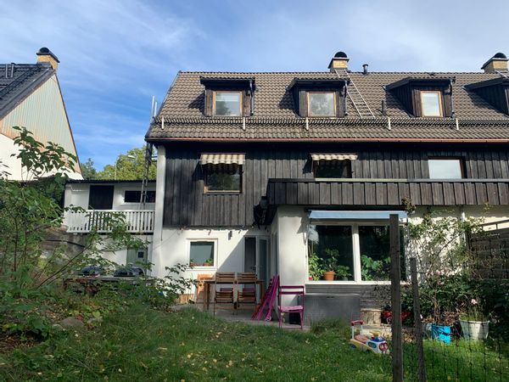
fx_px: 382
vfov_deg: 53.1
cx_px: 254
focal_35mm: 26
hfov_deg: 67.3
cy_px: 191
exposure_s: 1/1536
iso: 25
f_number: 1.8
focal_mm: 4.25
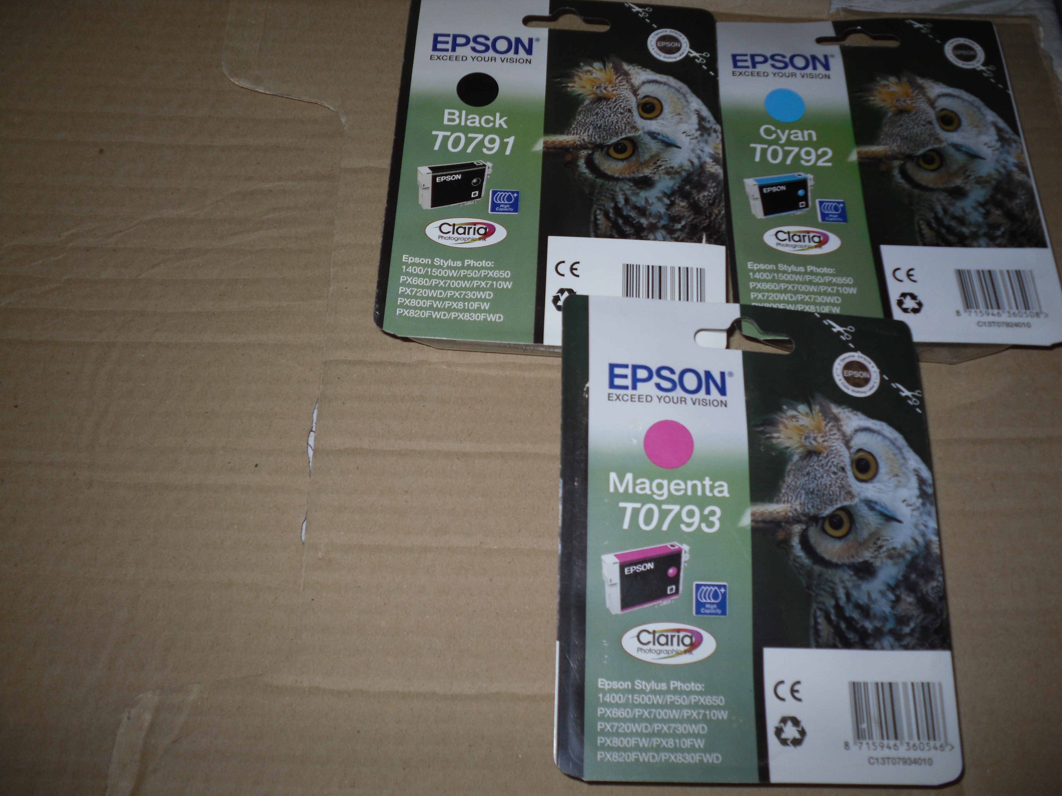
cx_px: 531
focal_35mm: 35
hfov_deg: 52.6
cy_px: 398
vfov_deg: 40.7
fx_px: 1074
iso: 80
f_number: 7.6
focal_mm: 6.3
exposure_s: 1/45
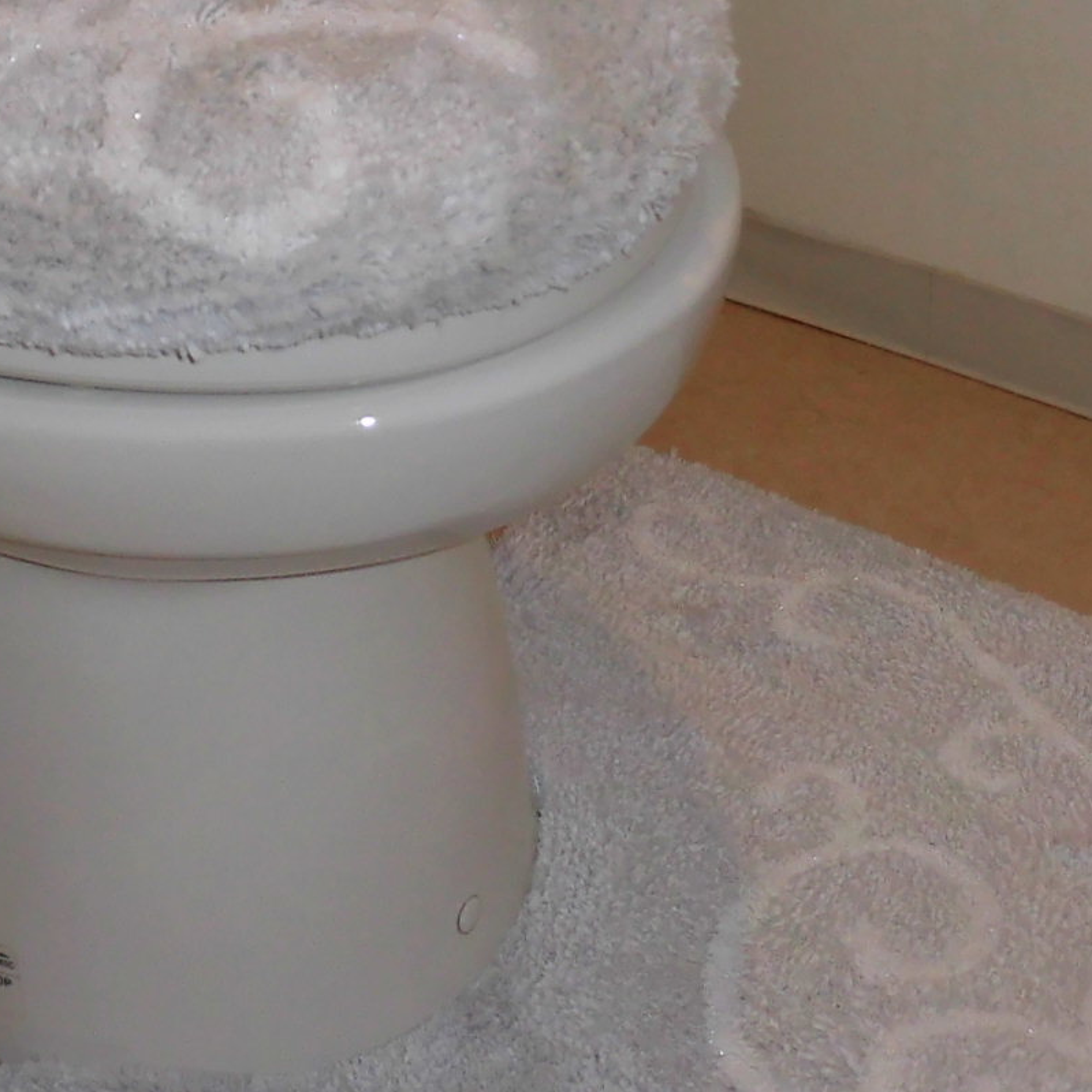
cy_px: -66
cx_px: 182
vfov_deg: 24.0
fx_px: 2427
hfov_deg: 24.8
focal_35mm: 68
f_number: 3.1
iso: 100
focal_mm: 4.3
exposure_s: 1/30
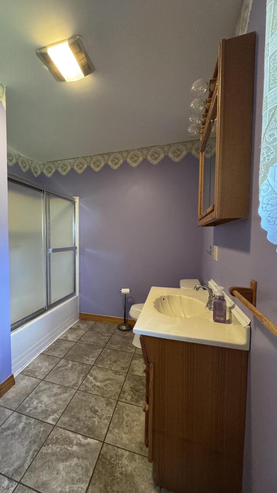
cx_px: 99
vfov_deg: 99.4
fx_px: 209
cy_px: 251
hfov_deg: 65.8
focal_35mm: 16
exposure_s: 1/60
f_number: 2.2
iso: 800
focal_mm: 2.22
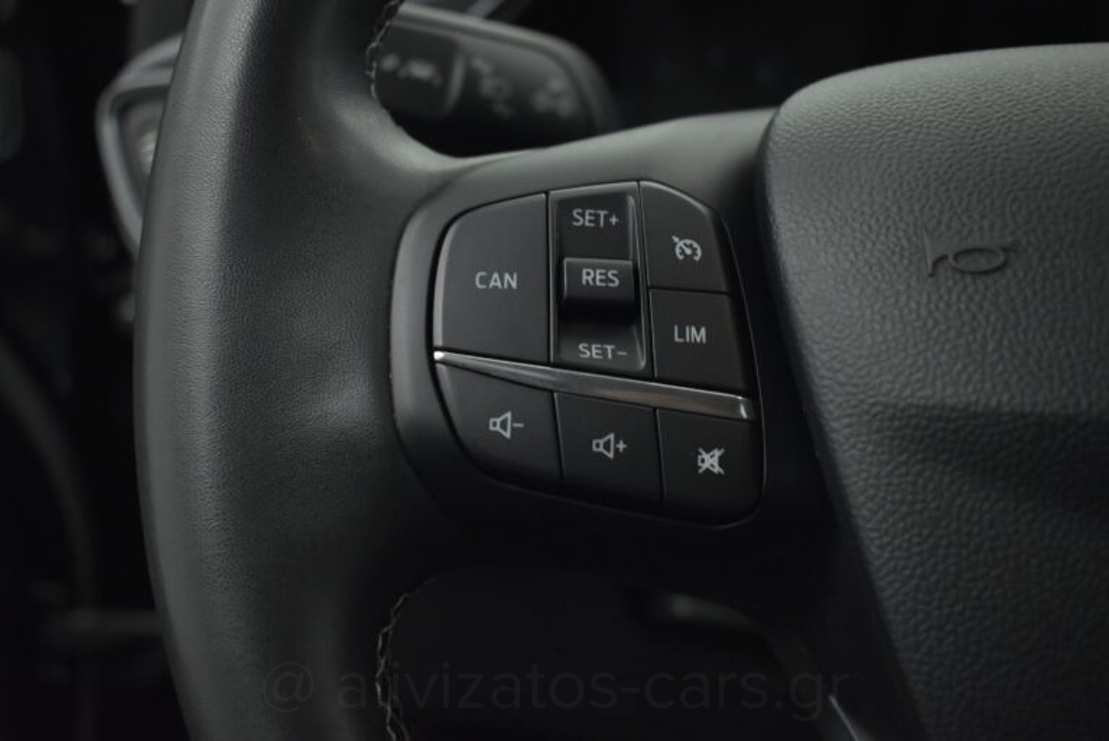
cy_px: 370
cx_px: 554
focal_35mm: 38
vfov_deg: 35.5
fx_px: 1156
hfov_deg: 51.3
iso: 1600
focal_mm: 25
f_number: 4
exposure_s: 1/100
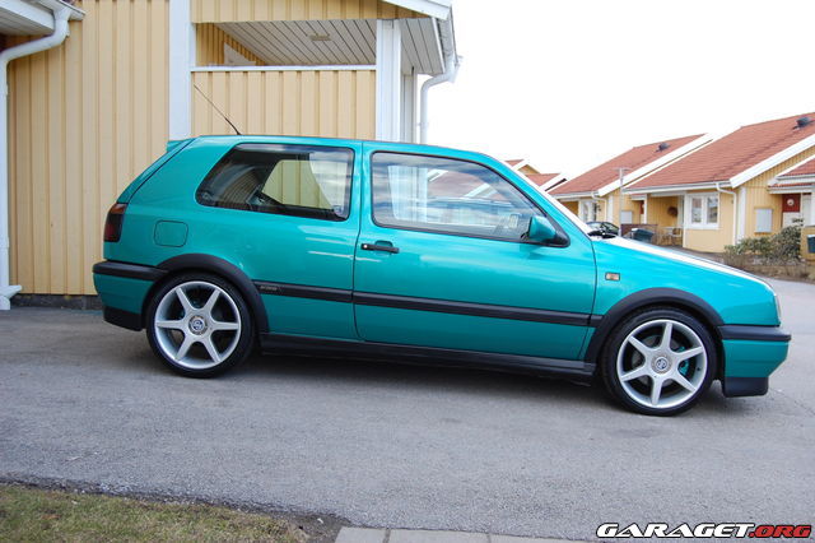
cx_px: 408
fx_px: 815
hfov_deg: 53.2
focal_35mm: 36
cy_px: 272
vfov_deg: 36.8
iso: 200
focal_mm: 24
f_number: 6.3
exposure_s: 1/60
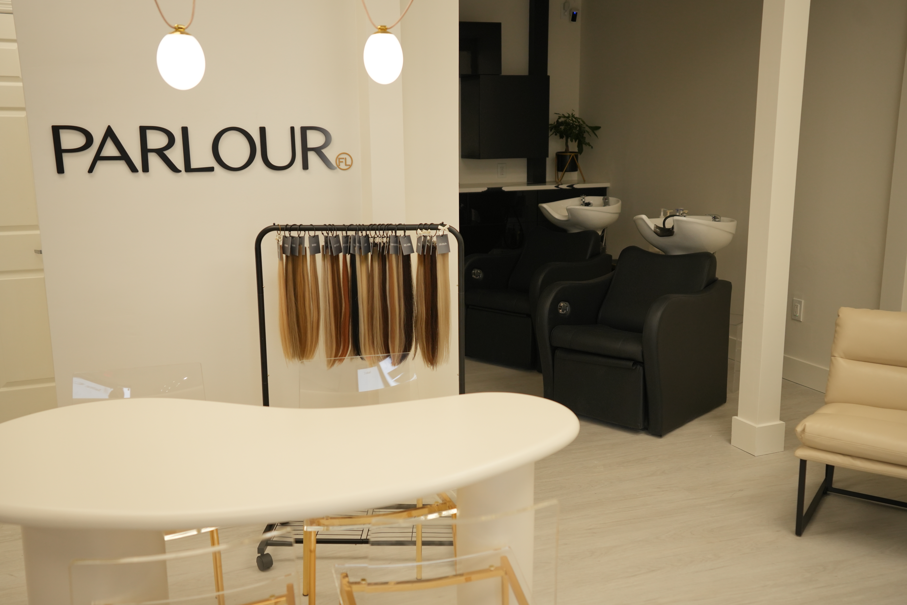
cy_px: 302
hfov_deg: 54.4
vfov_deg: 37.9
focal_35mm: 35
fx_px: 882
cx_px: 454
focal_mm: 35
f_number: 2.8
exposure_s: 1/500
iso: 800
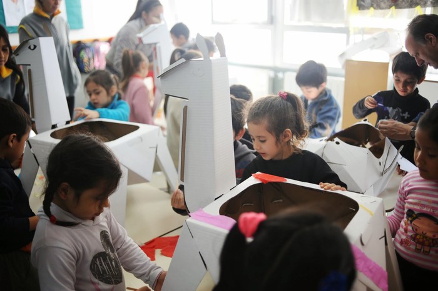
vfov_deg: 37.8
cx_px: 219
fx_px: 426
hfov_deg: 54.5
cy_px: 146
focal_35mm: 35
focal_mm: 35
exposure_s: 1/200
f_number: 2
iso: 400
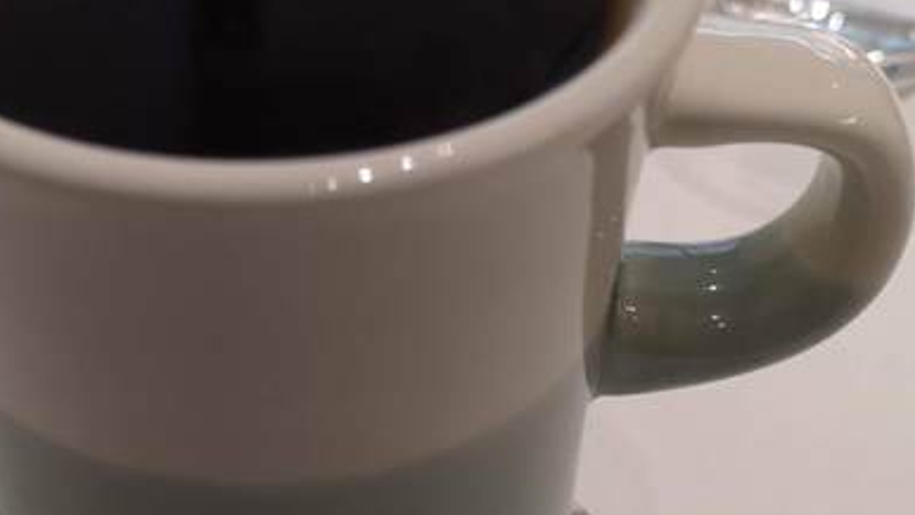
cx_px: 318
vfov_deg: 19.6
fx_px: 1480
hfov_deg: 34.1
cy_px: 363
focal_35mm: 61
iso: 160
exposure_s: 1/60
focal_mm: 3.95
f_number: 1.8
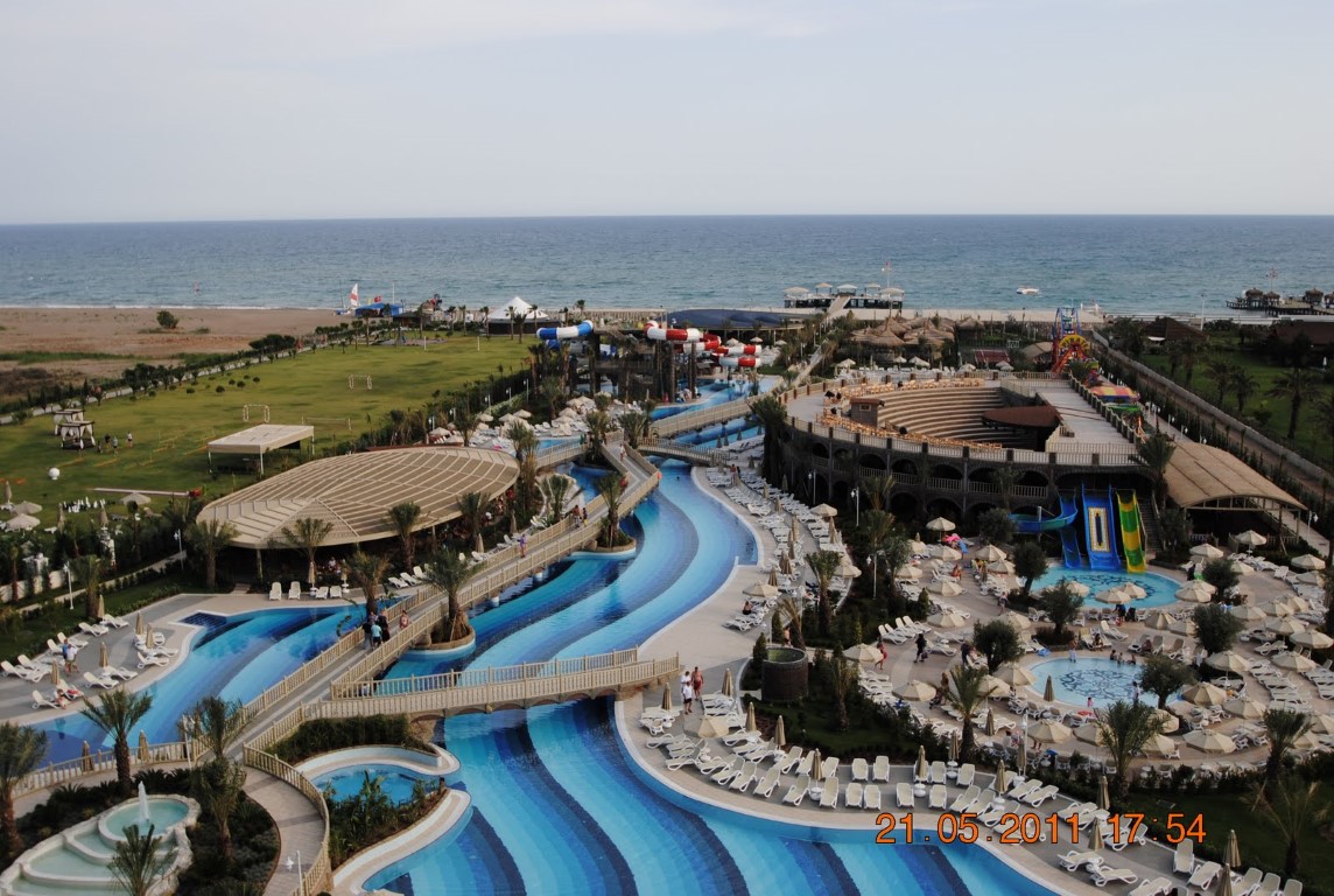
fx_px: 1337
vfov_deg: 37.0
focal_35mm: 36
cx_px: 667
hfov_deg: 53.0
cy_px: 448
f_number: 6.3
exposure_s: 1/160
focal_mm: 24
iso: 100
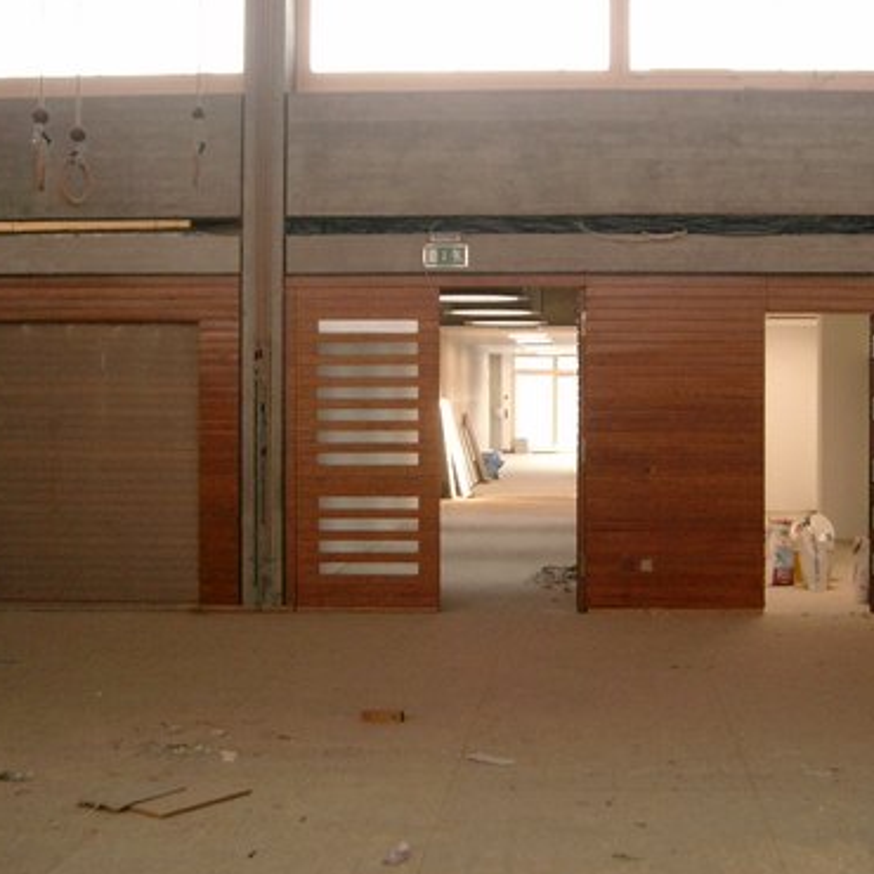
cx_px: 565
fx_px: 1514
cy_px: 406
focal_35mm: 53
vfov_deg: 32.2
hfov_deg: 32.0
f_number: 2.6
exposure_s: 1/80
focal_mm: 7.6
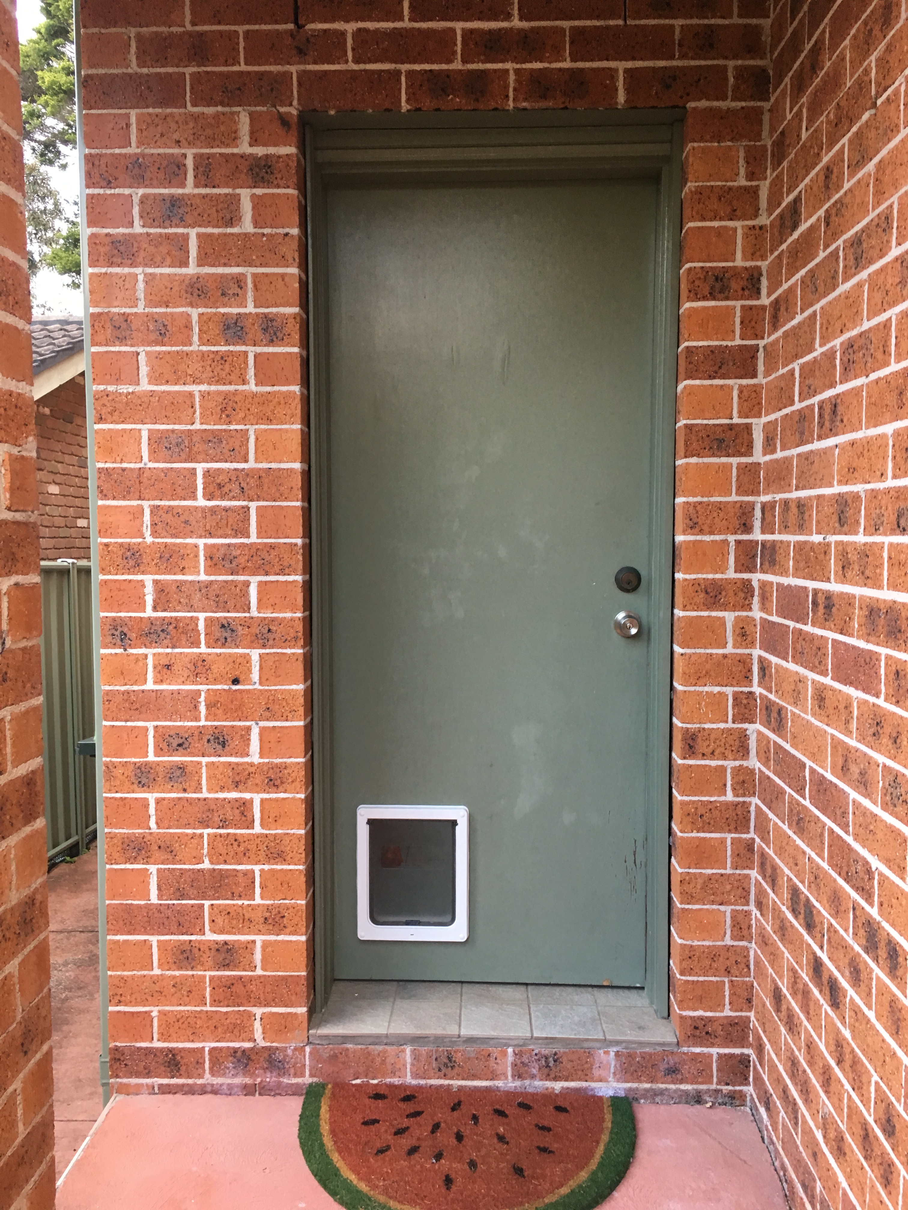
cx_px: 454
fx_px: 1014
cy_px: 605
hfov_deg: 48.2
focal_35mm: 29
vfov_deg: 61.7
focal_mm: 4.15
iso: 50
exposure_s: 1/33
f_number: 2.2
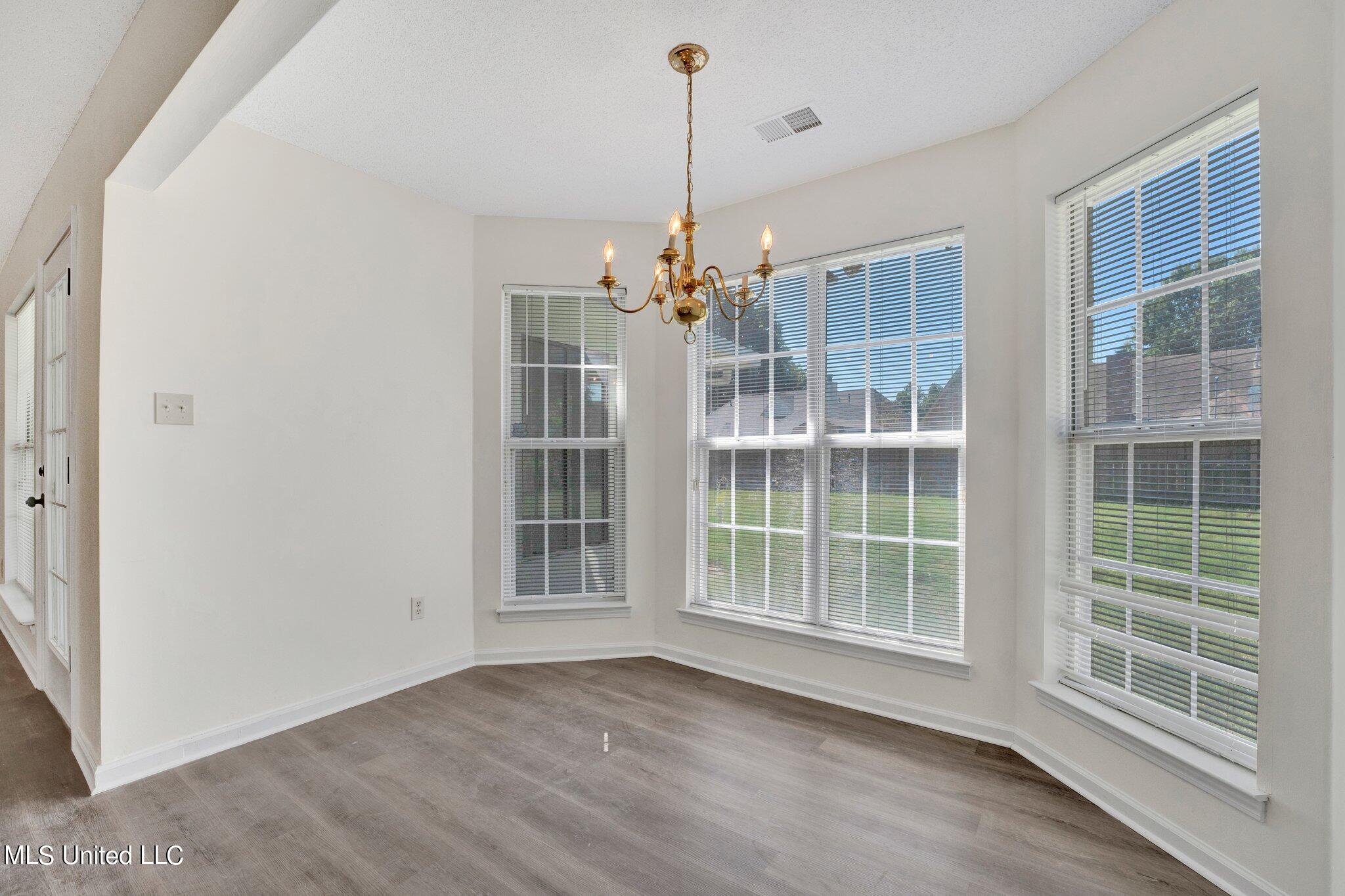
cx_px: 672
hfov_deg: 99.7
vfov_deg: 76.5
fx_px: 568
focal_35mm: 15
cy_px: 448
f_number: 8
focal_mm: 15.2
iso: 1000
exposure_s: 1/320
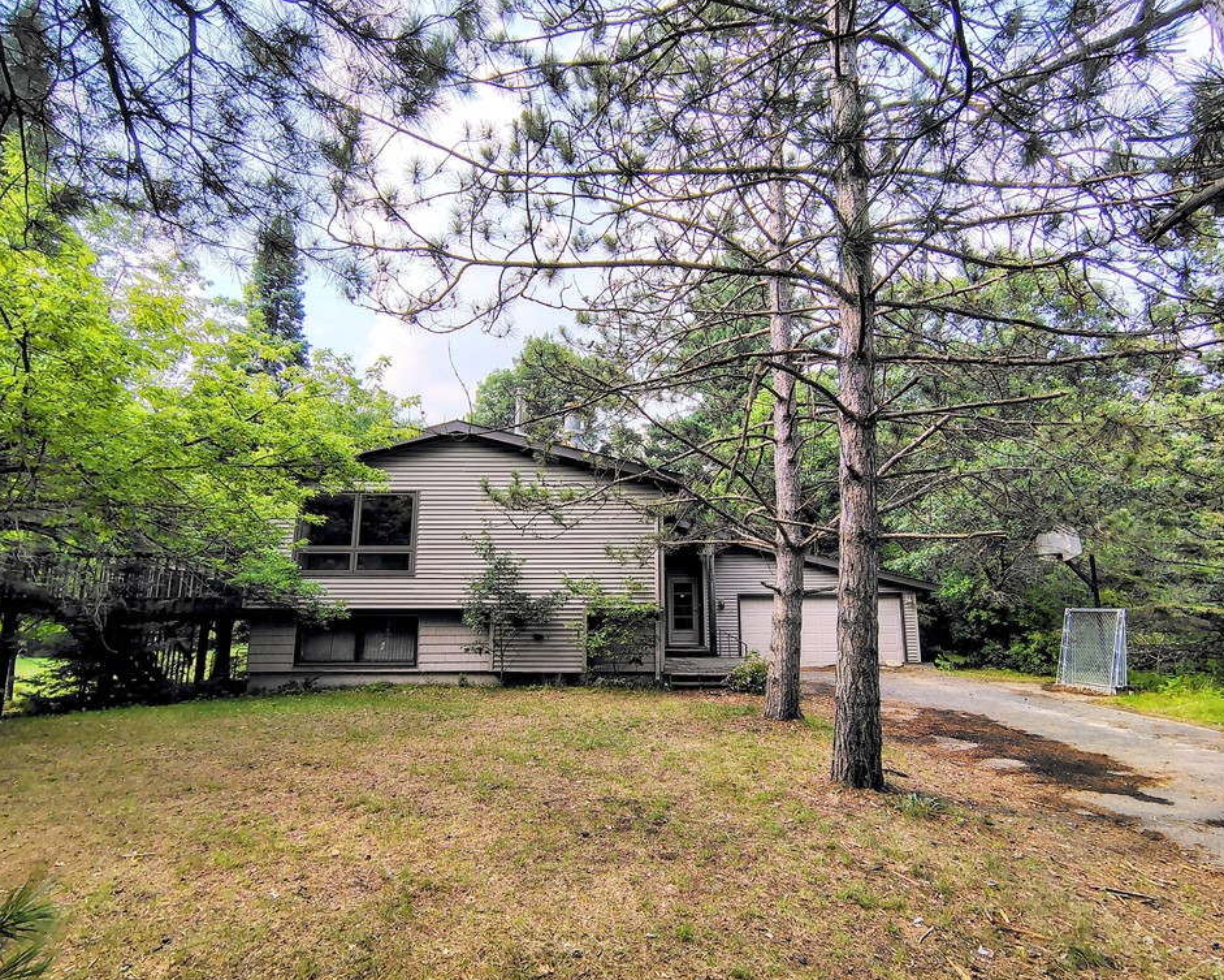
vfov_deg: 77.0
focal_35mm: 17
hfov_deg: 89.6
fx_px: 616
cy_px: 493
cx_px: 626
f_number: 2.2
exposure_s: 1/324
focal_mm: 2.13
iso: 100
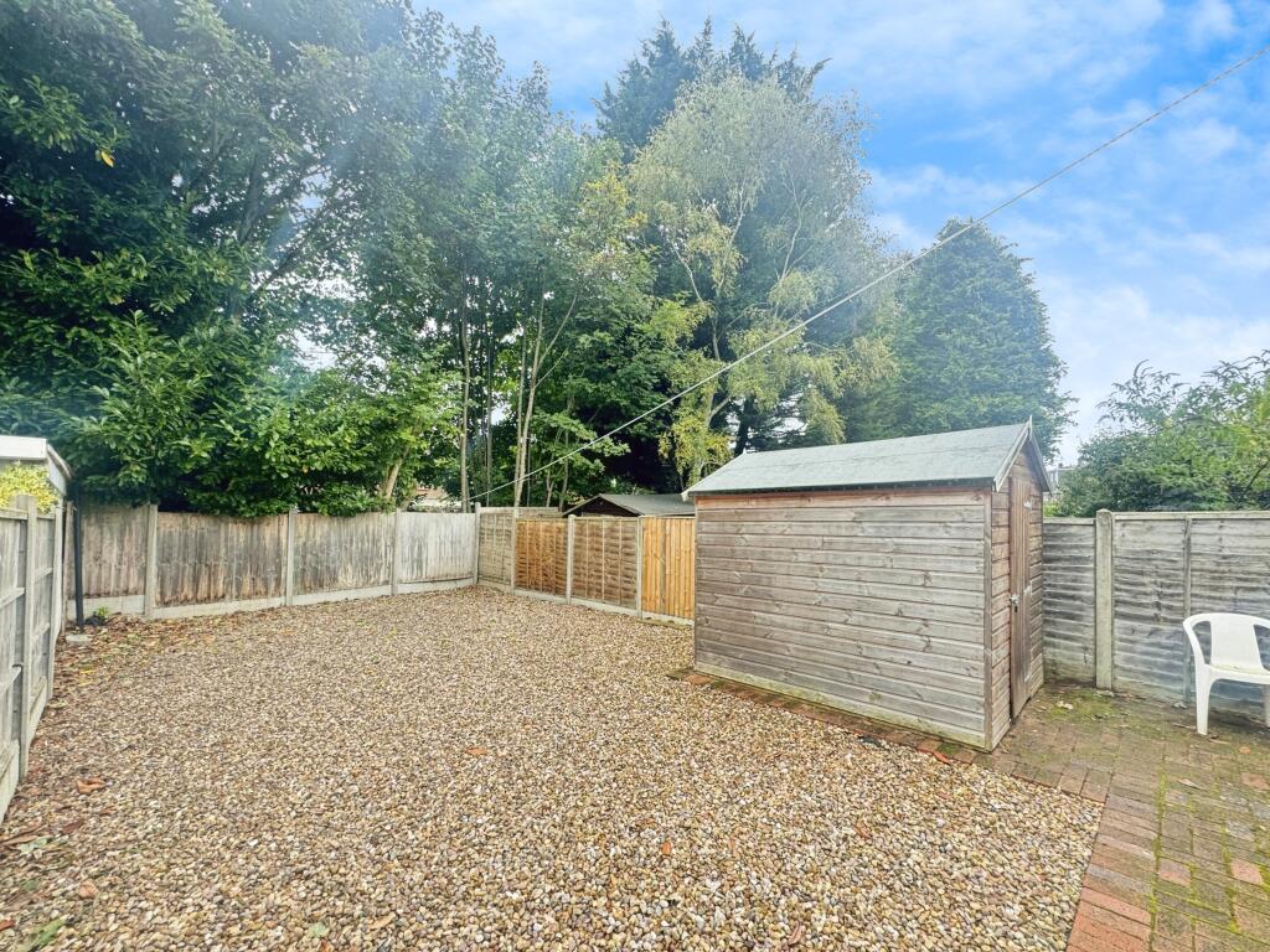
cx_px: 635
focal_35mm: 14
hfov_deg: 102.1
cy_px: 476
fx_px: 514
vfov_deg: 85.7
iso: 80
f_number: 2.2
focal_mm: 2.22
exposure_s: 1/99
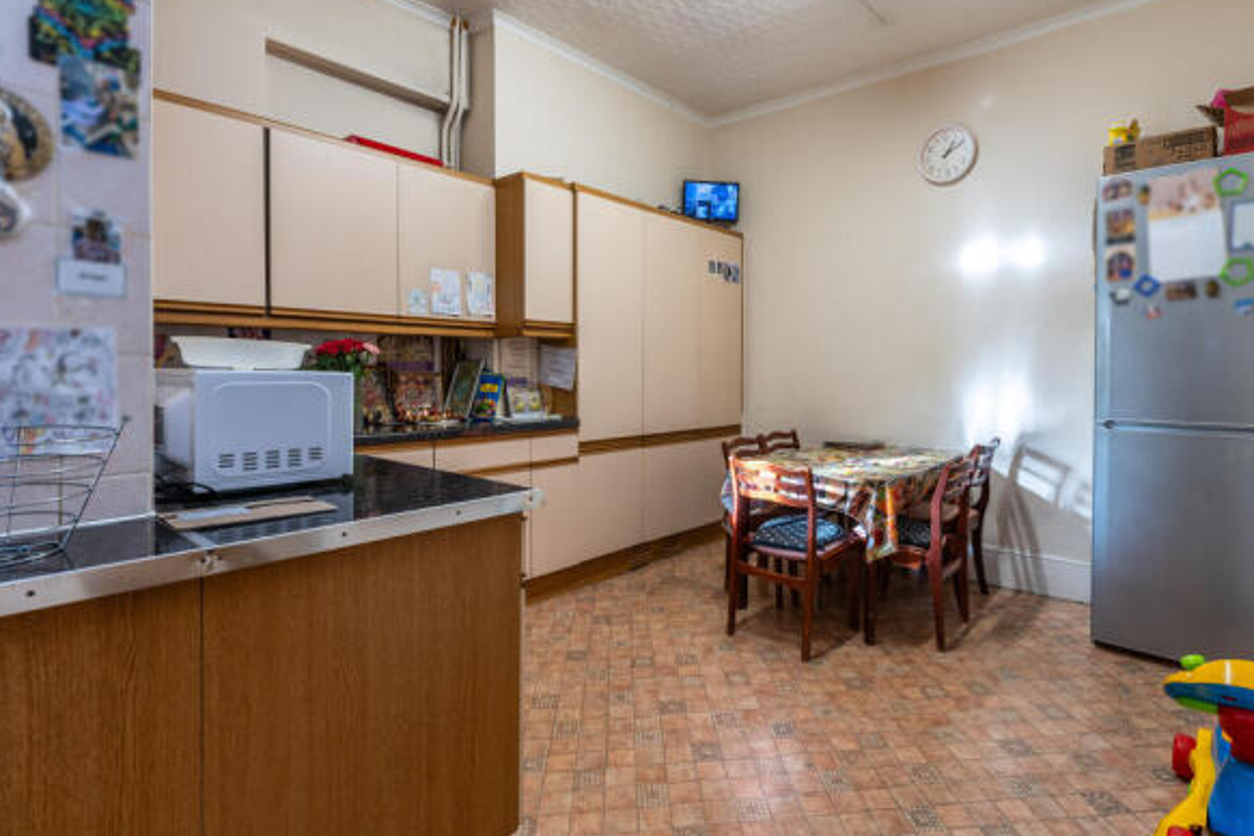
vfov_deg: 67.2
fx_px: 627
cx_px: 703
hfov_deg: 89.6
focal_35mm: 18
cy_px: 376
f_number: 8
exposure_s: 1/10
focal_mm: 16
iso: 320
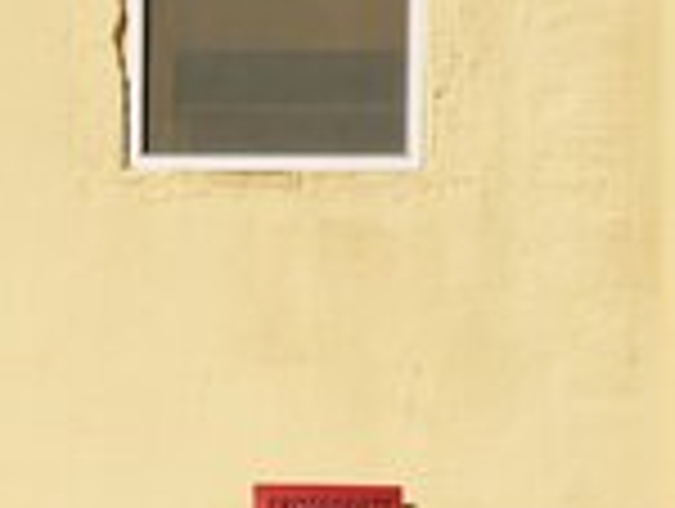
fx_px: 2187
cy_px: 715
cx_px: 266
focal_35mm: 112
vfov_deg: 12.7
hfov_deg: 17.5
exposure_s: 1/5348
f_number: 1.8
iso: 25
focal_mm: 4
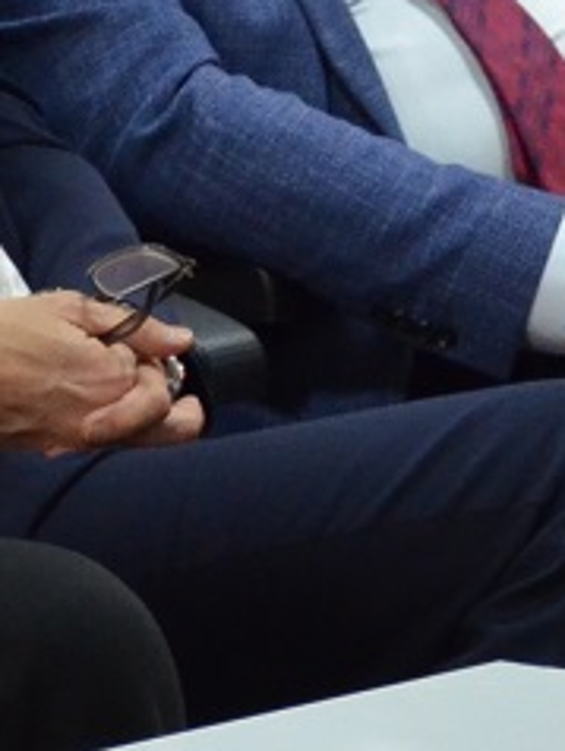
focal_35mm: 408
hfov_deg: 3.6
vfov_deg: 4.8
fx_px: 8864
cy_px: -103
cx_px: -720
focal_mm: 45
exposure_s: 1/30
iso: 1250
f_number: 4.5
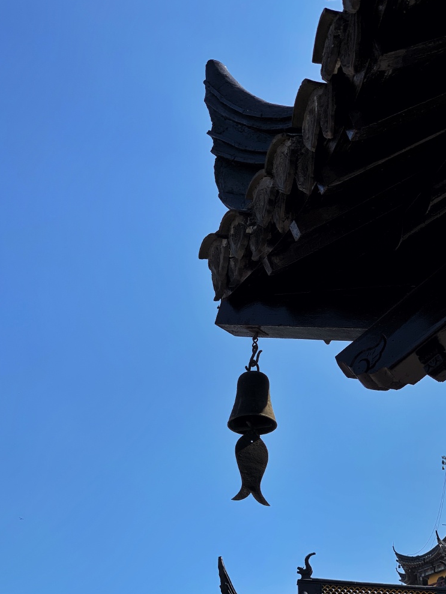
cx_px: 226
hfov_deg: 23.3
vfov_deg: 30.7
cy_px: 341
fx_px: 1082
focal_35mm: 63
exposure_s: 1/841
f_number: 2.4
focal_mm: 6
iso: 16
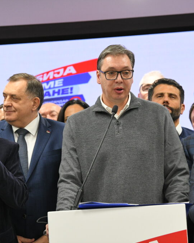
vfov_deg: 12.1
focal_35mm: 159
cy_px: 122
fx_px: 1141
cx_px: 115
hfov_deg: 9.7
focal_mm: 112
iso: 3200
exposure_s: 1/320
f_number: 4
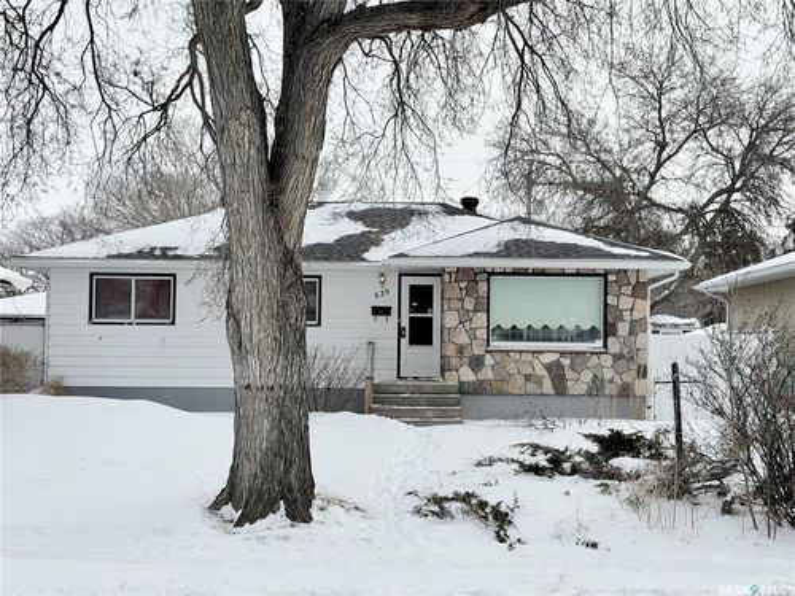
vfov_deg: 30.3
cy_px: 298
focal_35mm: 48
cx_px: 398
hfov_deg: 39.7
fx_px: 1102
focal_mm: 6.76
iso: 64
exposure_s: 1/3534
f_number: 1.78
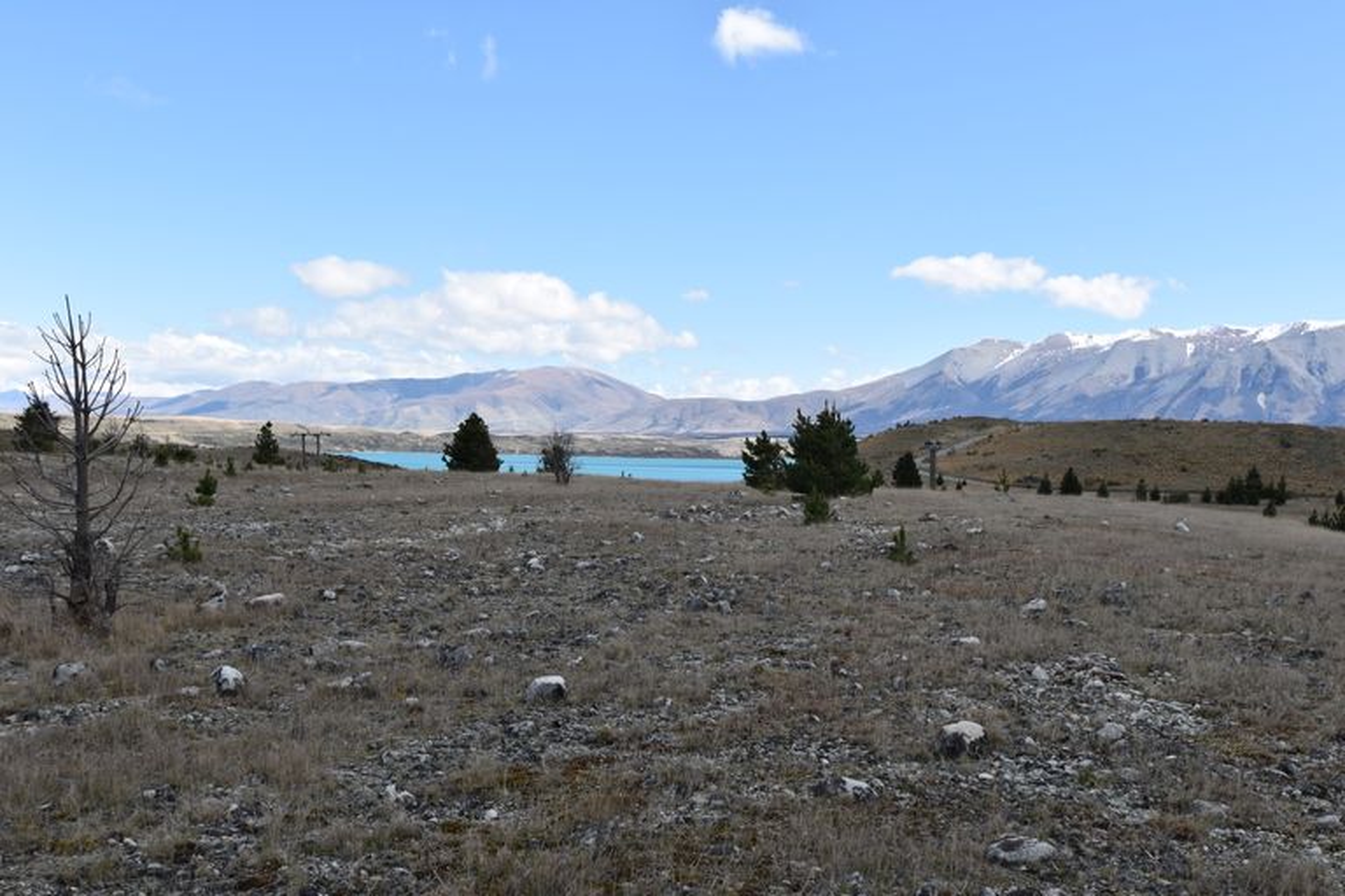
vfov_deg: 36.9
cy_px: 448
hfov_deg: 53.1
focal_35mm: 36
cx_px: 672
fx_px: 1345
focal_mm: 24
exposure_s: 1/400
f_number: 10
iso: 200
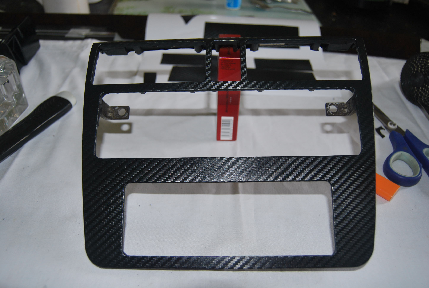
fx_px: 358
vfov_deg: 43.8
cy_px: 144
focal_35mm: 30
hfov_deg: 61.8
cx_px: 214
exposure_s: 1/60
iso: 200
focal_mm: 20
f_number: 3.8
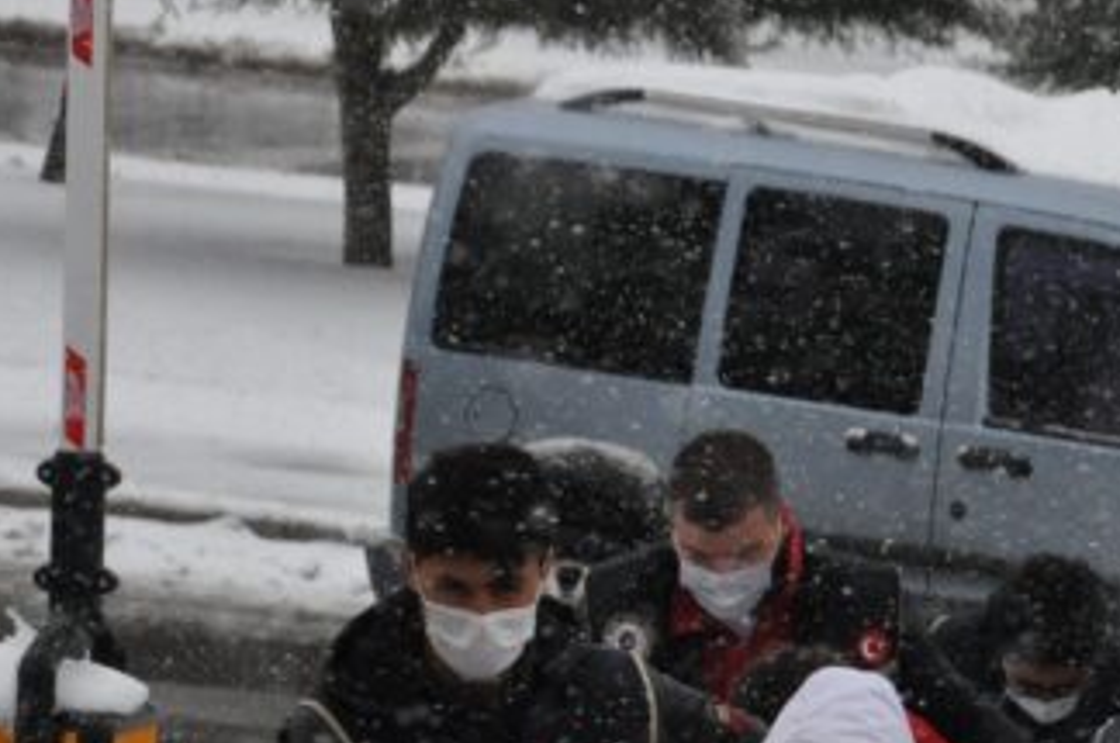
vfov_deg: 3.4
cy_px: 940
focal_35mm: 404
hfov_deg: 5.1
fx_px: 12537
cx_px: 1089
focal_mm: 85
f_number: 10
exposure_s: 1/1600
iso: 800
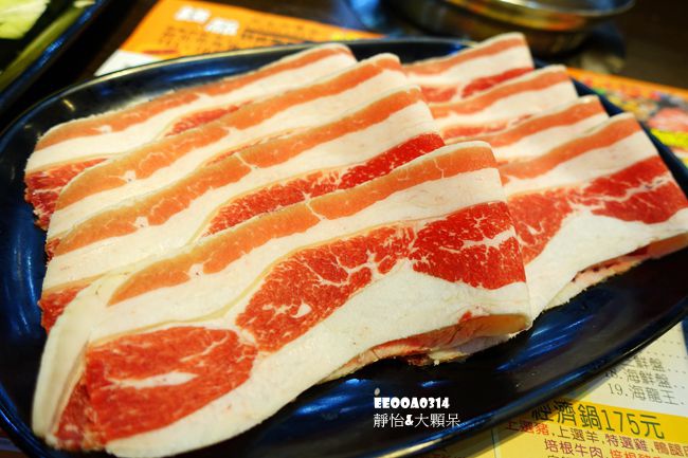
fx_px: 459
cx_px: 344
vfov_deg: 53.1
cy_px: 229
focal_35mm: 24
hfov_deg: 73.8
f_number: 2.5
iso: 125
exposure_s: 1/30
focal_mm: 8.8
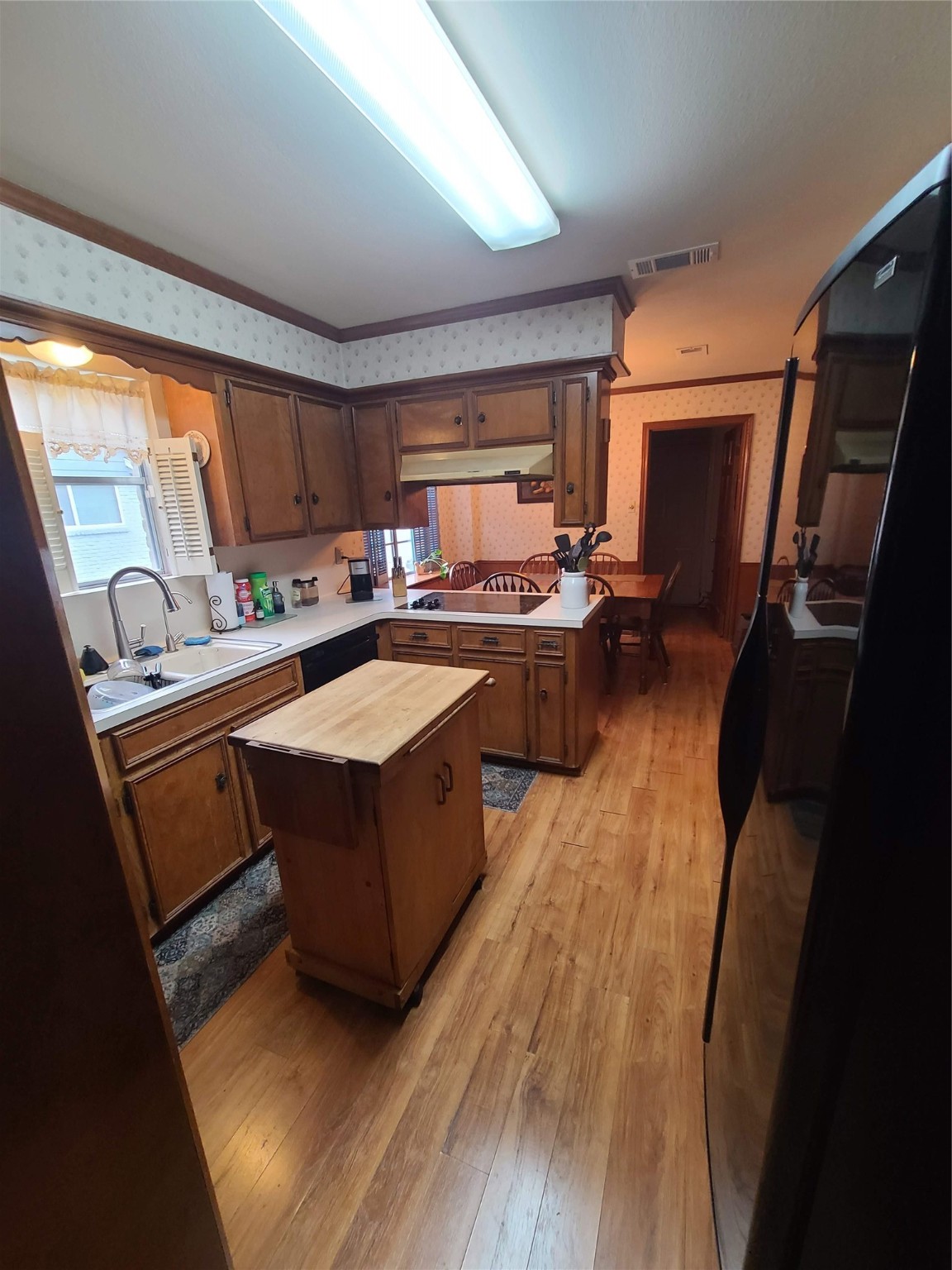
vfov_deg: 106.2
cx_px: 476
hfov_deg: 89.9
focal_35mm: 13
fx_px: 477
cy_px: 635
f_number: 2.2
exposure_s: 1/60
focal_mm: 2.2
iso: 320
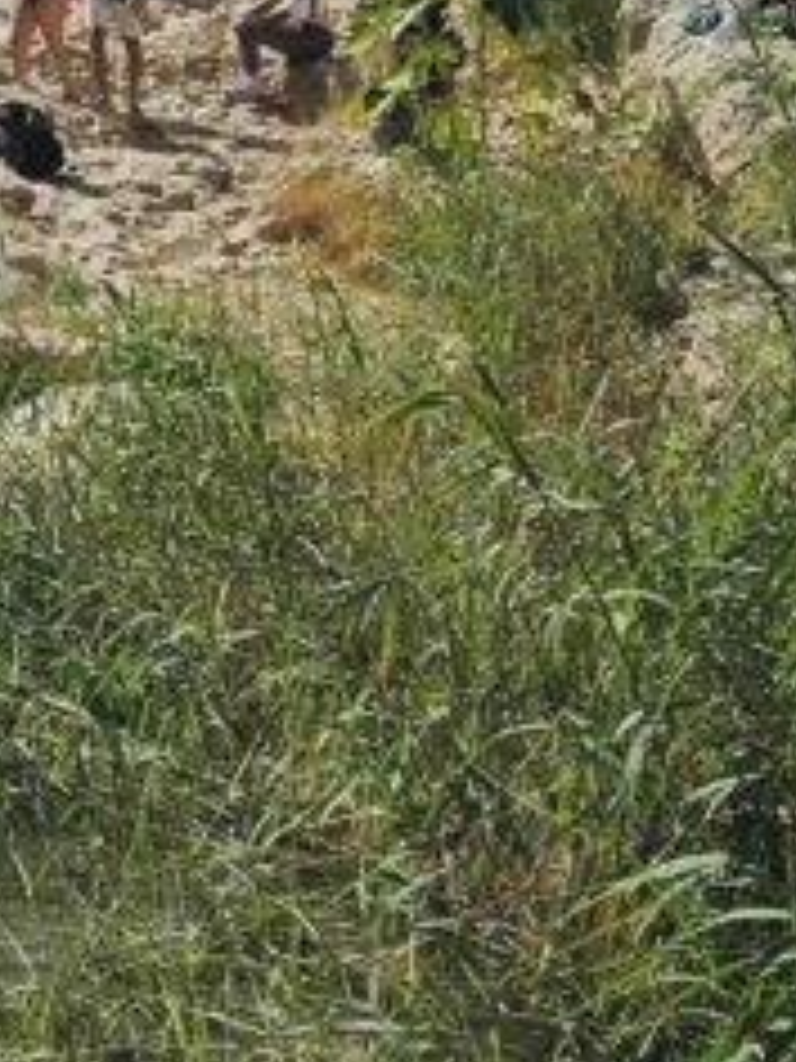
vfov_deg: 18.0
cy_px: -418
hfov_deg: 12.8
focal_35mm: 100
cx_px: -827
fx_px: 3066
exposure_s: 1/2000
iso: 16
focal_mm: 6.3
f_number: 1.7
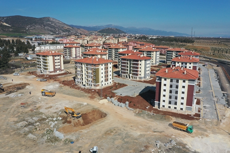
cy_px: 76
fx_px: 179
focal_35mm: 28
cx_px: 115
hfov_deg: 65.5
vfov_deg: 46.4
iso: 200
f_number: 7.1
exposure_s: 1/1000
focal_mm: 10.26
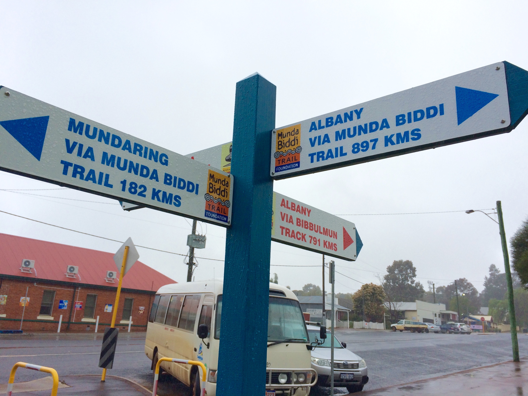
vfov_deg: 48.2
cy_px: 198
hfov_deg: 61.7
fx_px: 442
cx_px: 264
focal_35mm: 29
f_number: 2.2
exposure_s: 1/152
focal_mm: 4.15
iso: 32
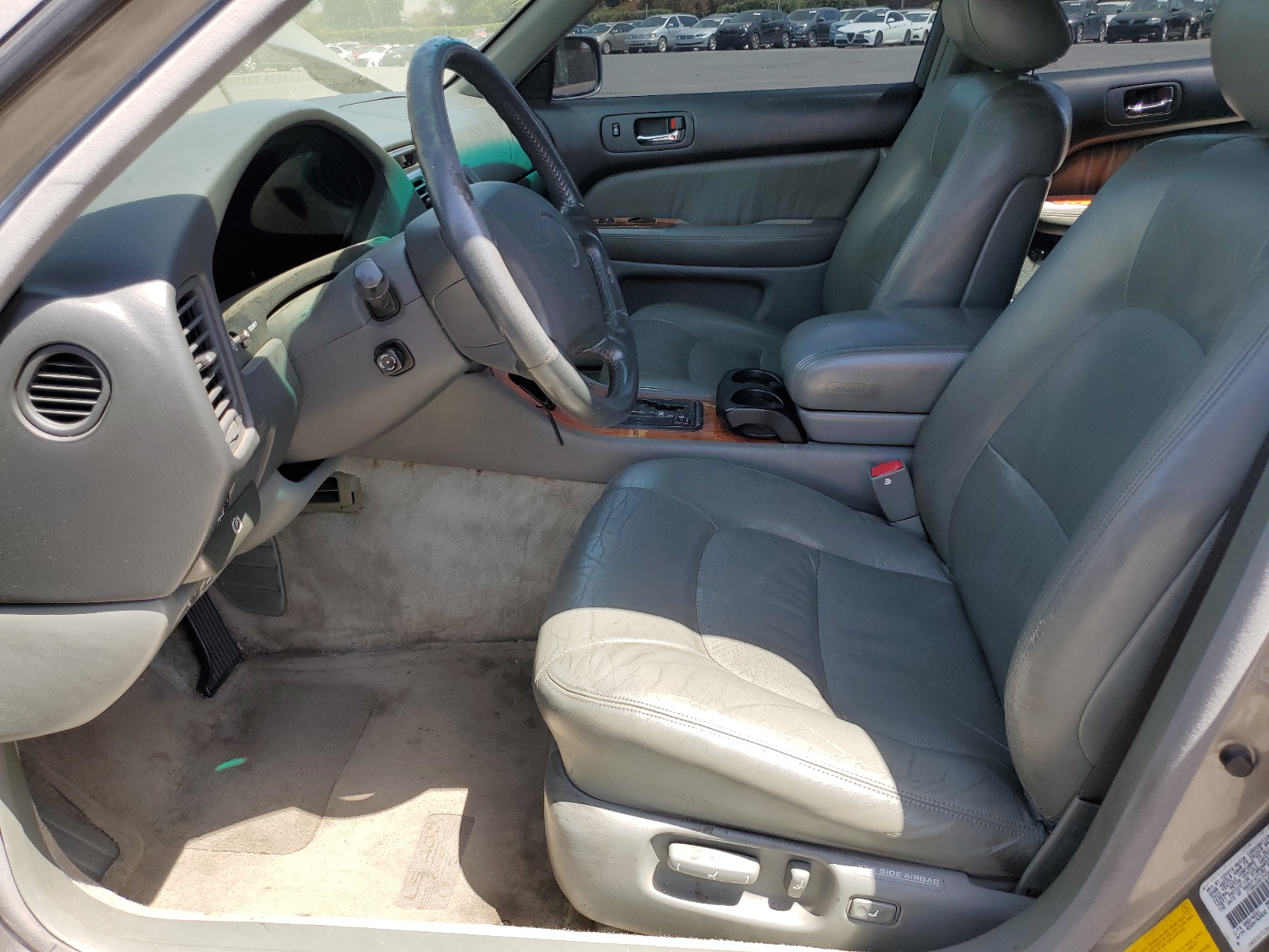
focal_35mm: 26
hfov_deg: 67.3
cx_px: 634
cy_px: 476
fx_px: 953
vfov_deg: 53.1
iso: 50
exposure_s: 1/667
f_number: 1.5
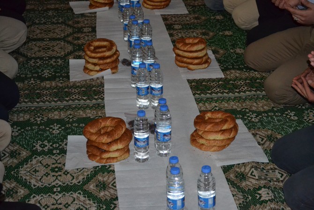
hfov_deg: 24.6
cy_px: 105
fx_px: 720
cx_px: 157
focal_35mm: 82
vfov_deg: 16.6
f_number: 5.6
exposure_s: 1/60
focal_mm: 55
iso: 3200
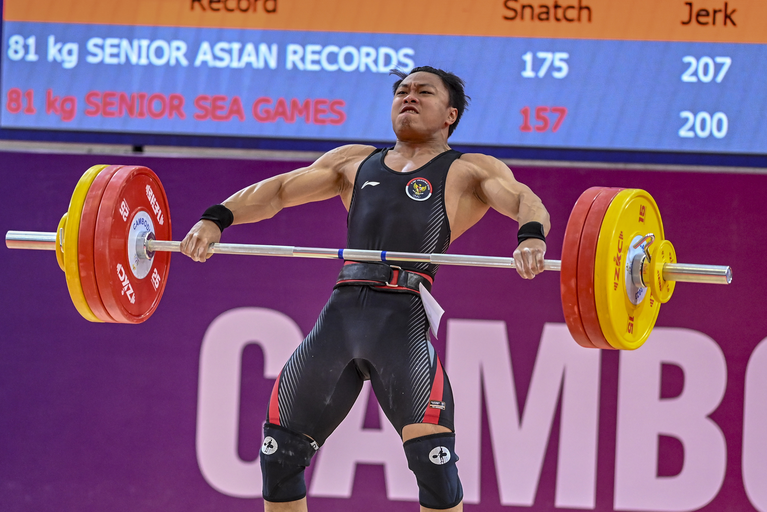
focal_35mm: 300
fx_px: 6391
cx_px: 384
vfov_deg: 4.6
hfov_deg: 6.9
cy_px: 256
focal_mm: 300
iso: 5000
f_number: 2.8
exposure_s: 1/1000
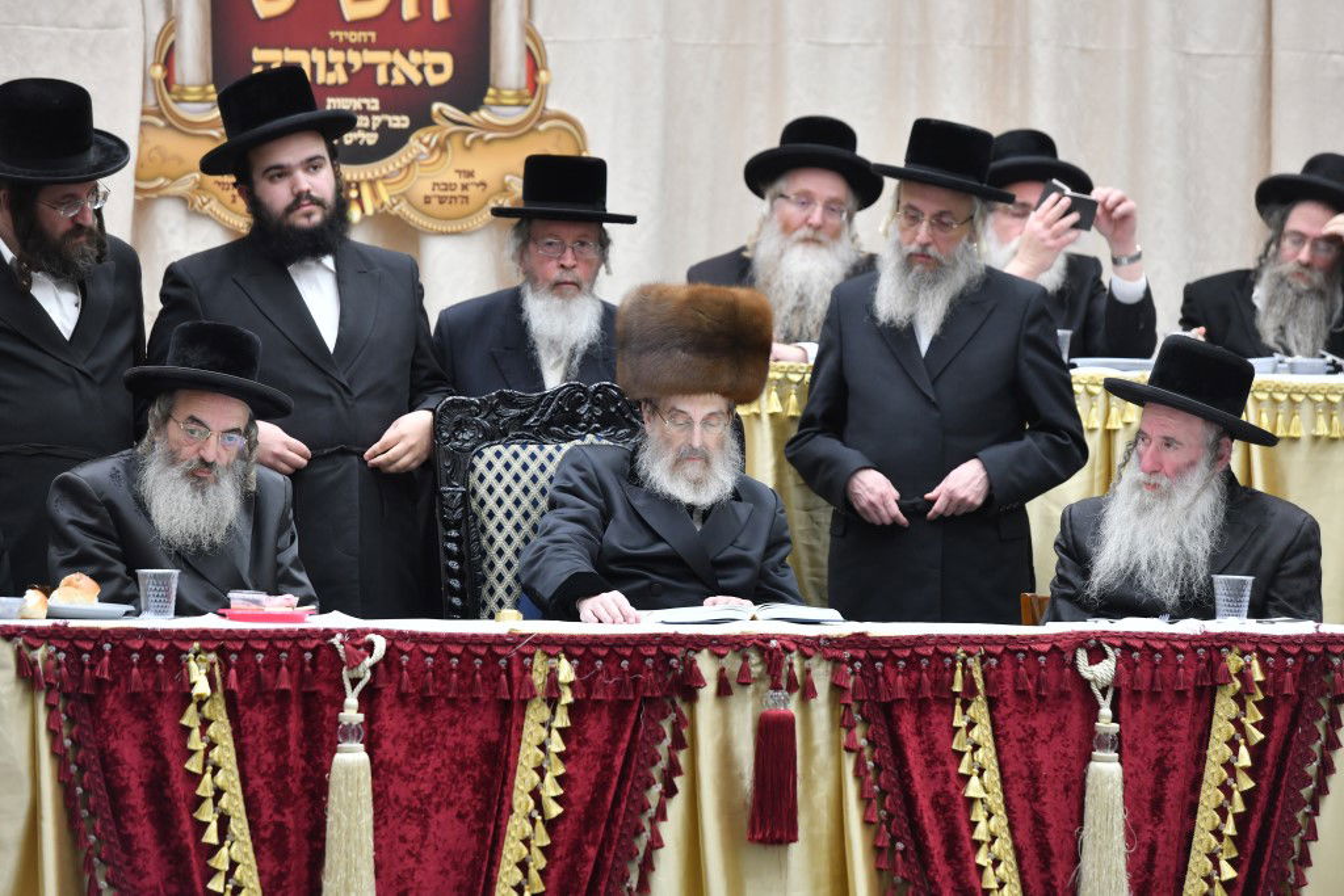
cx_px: 672
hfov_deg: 11.4
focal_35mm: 180
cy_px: 448
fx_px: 6720
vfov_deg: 7.6
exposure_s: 1/125
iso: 1000
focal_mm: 180
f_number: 5.6
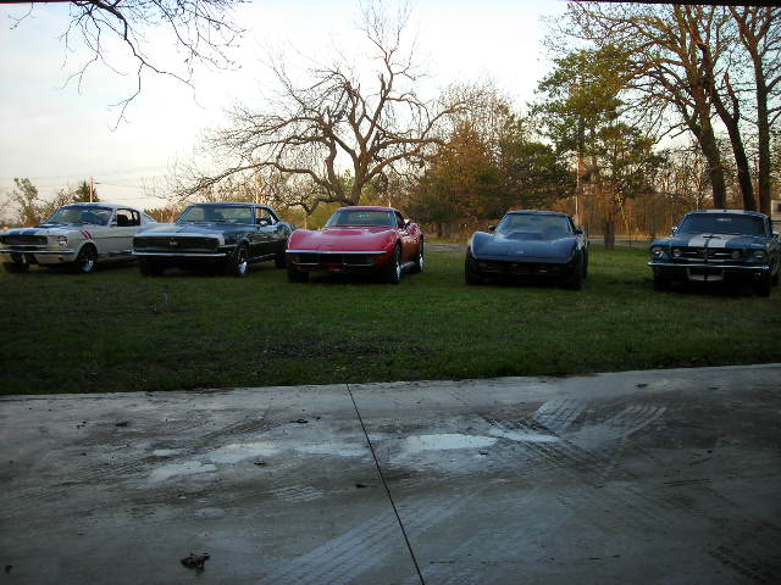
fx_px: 857
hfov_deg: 49.0
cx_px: 390
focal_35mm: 38
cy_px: 292
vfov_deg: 37.7
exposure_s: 1/92.6
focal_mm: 6.3
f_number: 3.2
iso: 50
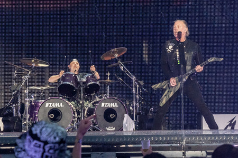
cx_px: 119
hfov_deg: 28.8
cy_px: 79
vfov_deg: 19.5
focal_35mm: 70
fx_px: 463
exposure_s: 1/500
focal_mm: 70
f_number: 5
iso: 2000
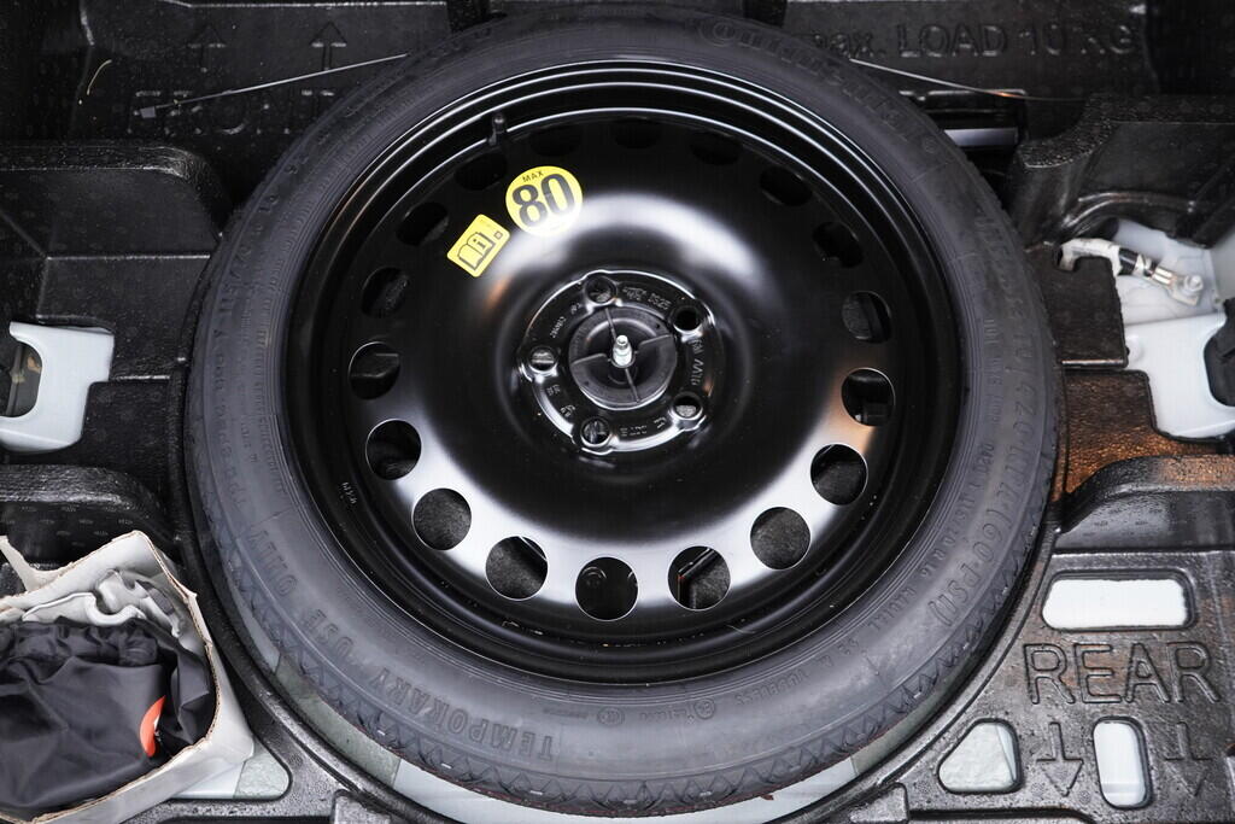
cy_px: 412
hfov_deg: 53.1
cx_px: 618
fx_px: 1235
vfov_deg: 36.9
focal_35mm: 36
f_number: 2.8
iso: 640
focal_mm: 24
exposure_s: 1/40
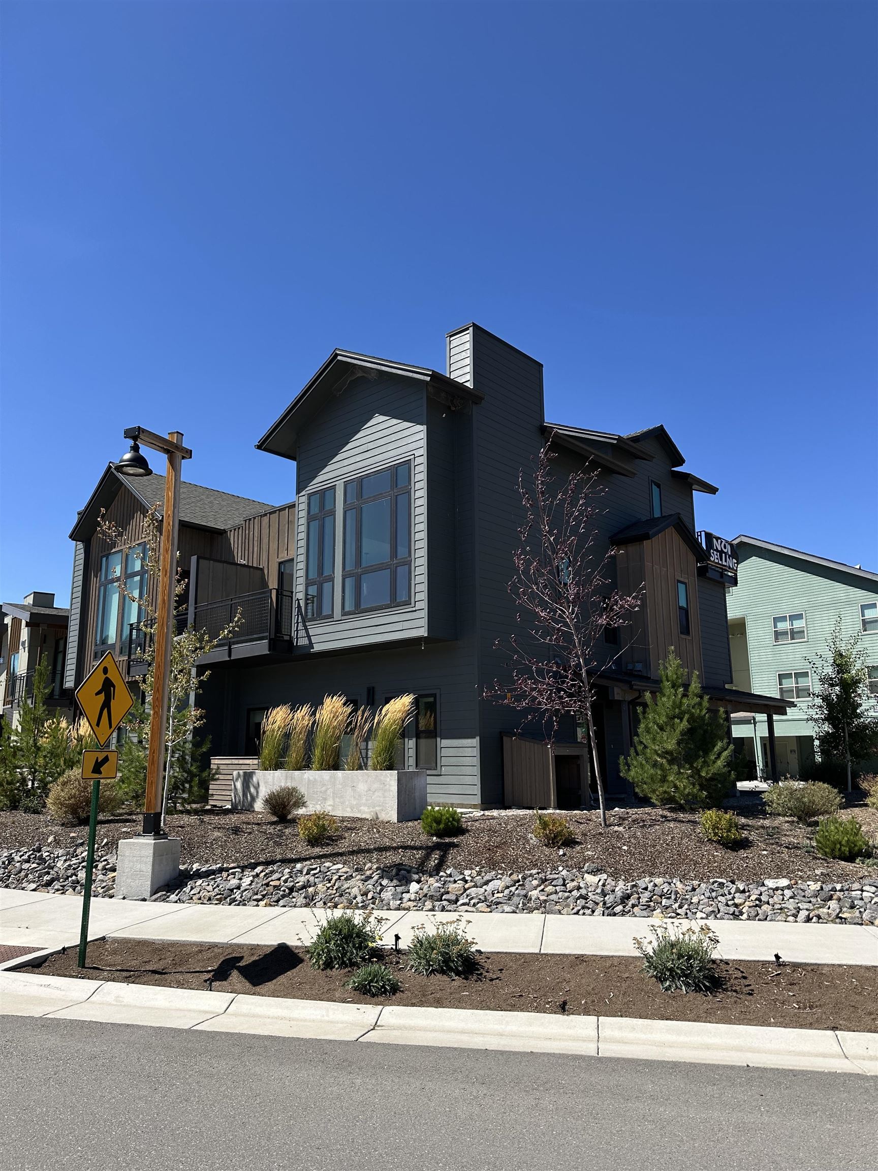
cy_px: 586
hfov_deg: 56.8
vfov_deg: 71.6
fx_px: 812
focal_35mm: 24
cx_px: 439
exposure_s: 1/3356
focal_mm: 6.86
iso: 80
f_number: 1.78
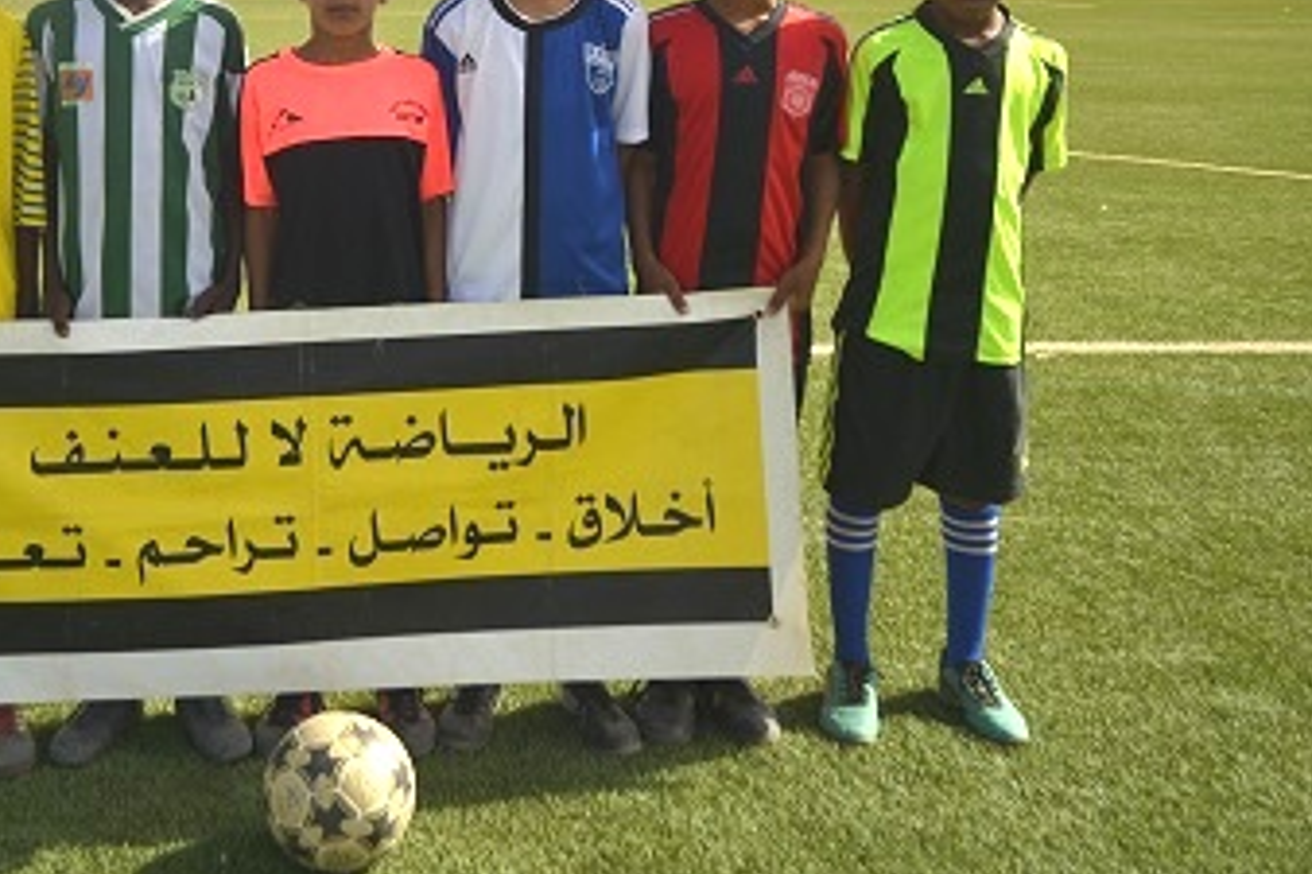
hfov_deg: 35.7
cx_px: 388
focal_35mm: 55
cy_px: 186
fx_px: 2003
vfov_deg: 24.2
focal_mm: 31
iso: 100
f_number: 4.5
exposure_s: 1/800
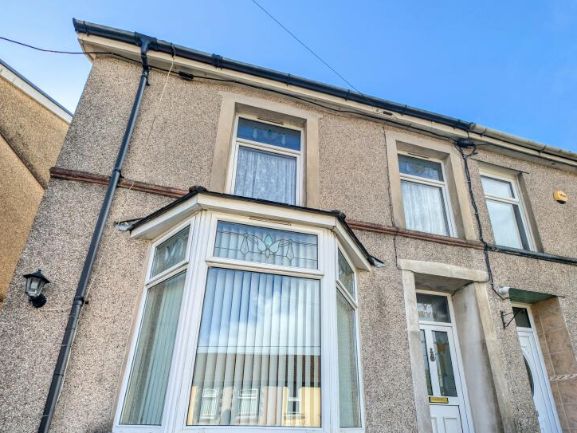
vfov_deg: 70.1
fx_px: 283
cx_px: 298
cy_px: 321
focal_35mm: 17
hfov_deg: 91.0
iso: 40
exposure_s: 1/1016
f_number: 1.95
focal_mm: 2.23
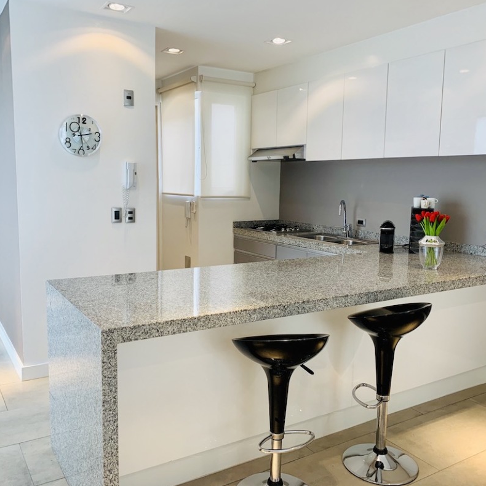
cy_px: 244
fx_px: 492
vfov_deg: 52.5
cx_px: 237
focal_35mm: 31
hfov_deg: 52.5
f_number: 1.8
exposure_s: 1/121
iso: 80
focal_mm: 4.25
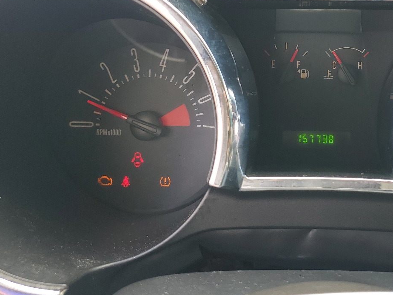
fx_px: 511
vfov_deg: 31.9
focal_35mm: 45
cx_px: 310
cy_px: 93
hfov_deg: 40.5
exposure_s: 1/120
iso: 52
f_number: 1.5
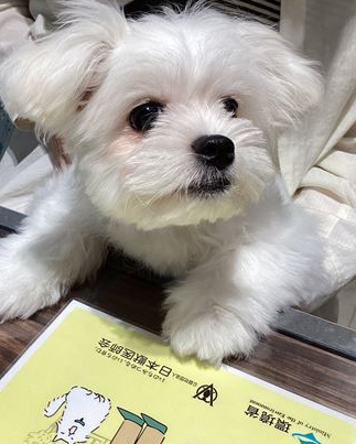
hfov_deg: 33.3
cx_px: 130
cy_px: 201
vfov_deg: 41.1
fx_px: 592
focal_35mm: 45
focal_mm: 3.3
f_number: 2.4
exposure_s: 1/100
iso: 64
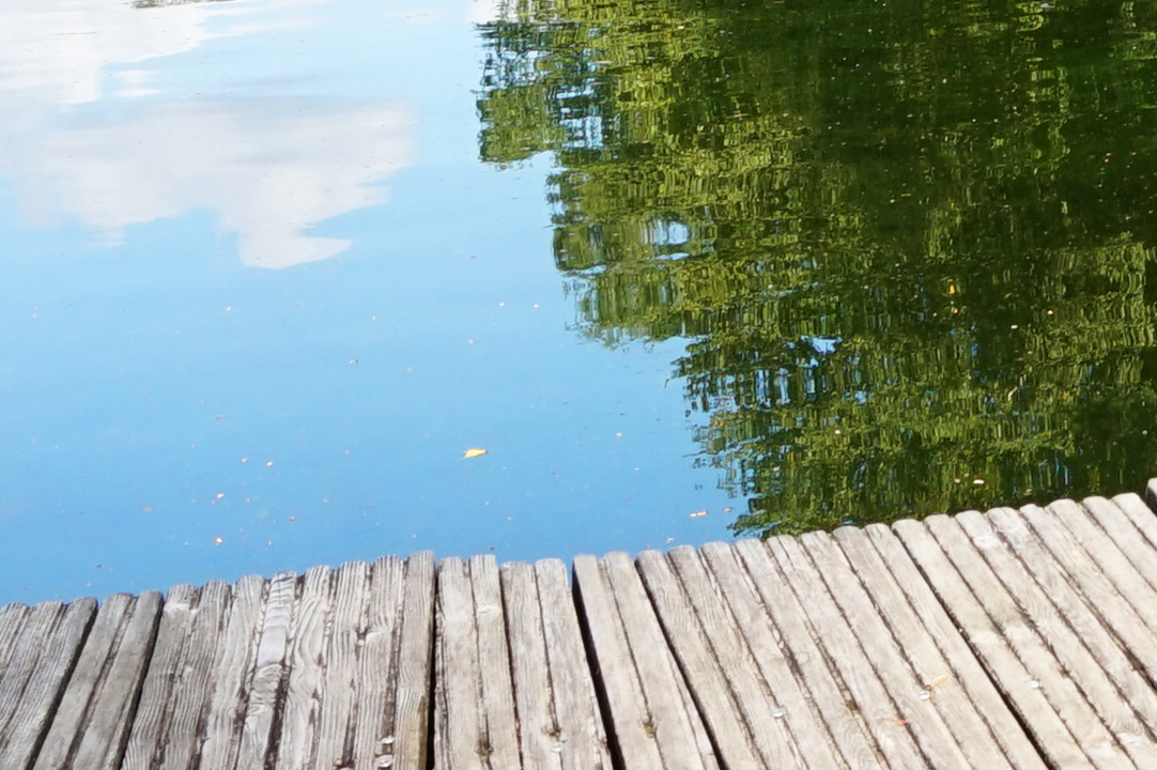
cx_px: 1534
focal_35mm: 121
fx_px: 3886
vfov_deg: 10.5
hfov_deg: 16.0
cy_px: -733
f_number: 9
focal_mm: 16
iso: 100
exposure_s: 1/80
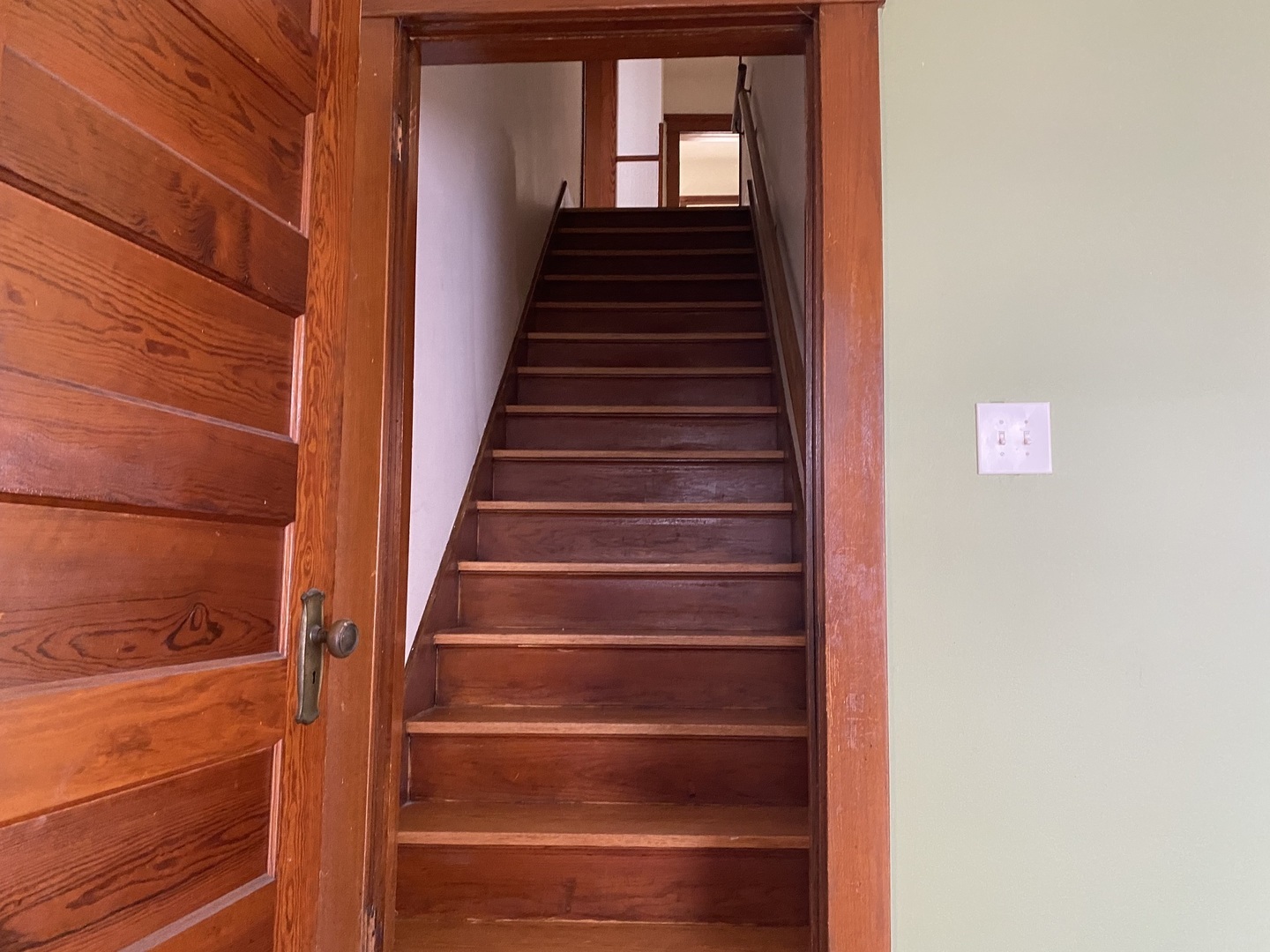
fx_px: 954
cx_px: 635
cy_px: 476
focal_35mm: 26
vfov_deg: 53.1
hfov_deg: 67.3
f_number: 1.8
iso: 400
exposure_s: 1/60
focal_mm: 4.25
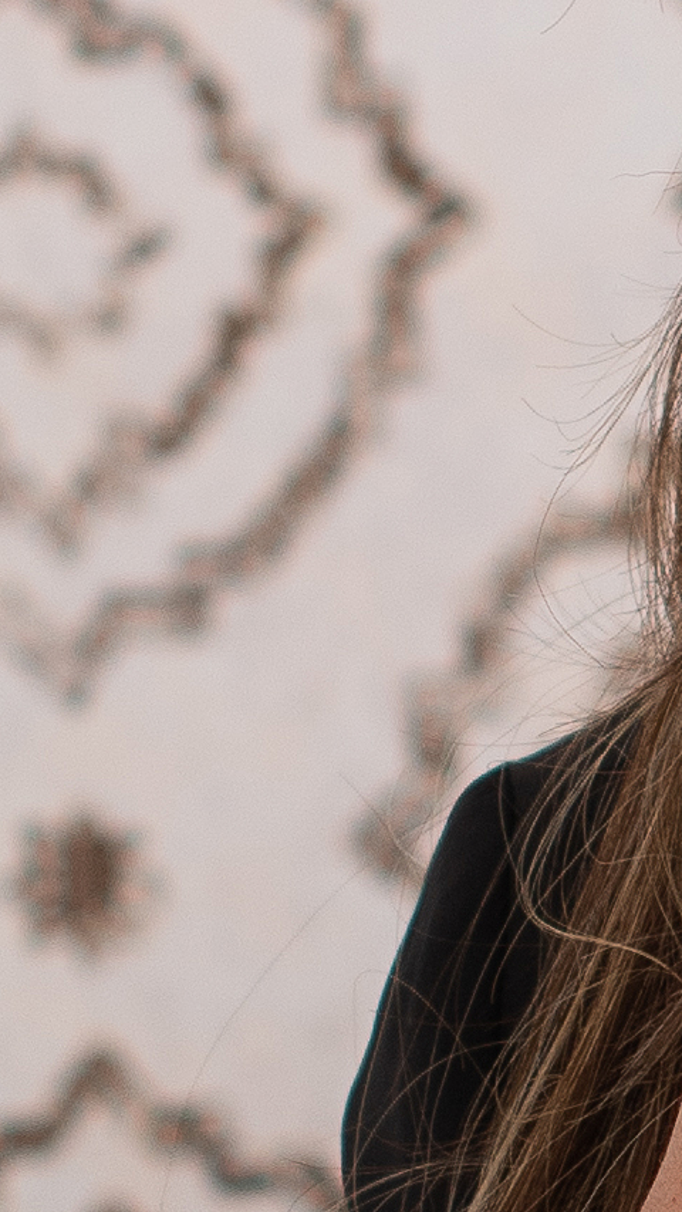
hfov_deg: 2.4
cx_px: 1780
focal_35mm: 513
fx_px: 16488
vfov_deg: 4.2
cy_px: 955
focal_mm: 50
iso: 160
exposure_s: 1/250
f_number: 3.5
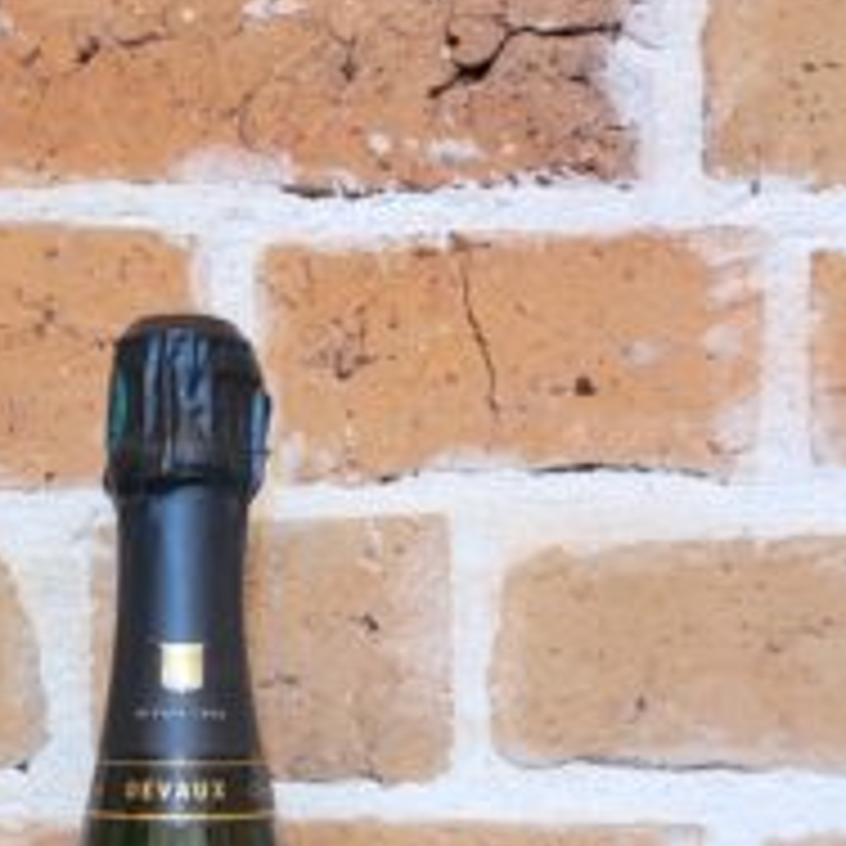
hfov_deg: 33.8
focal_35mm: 49
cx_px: 194
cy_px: 864
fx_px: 1355
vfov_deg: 31.8
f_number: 1.8
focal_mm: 5.4
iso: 400
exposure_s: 1/50
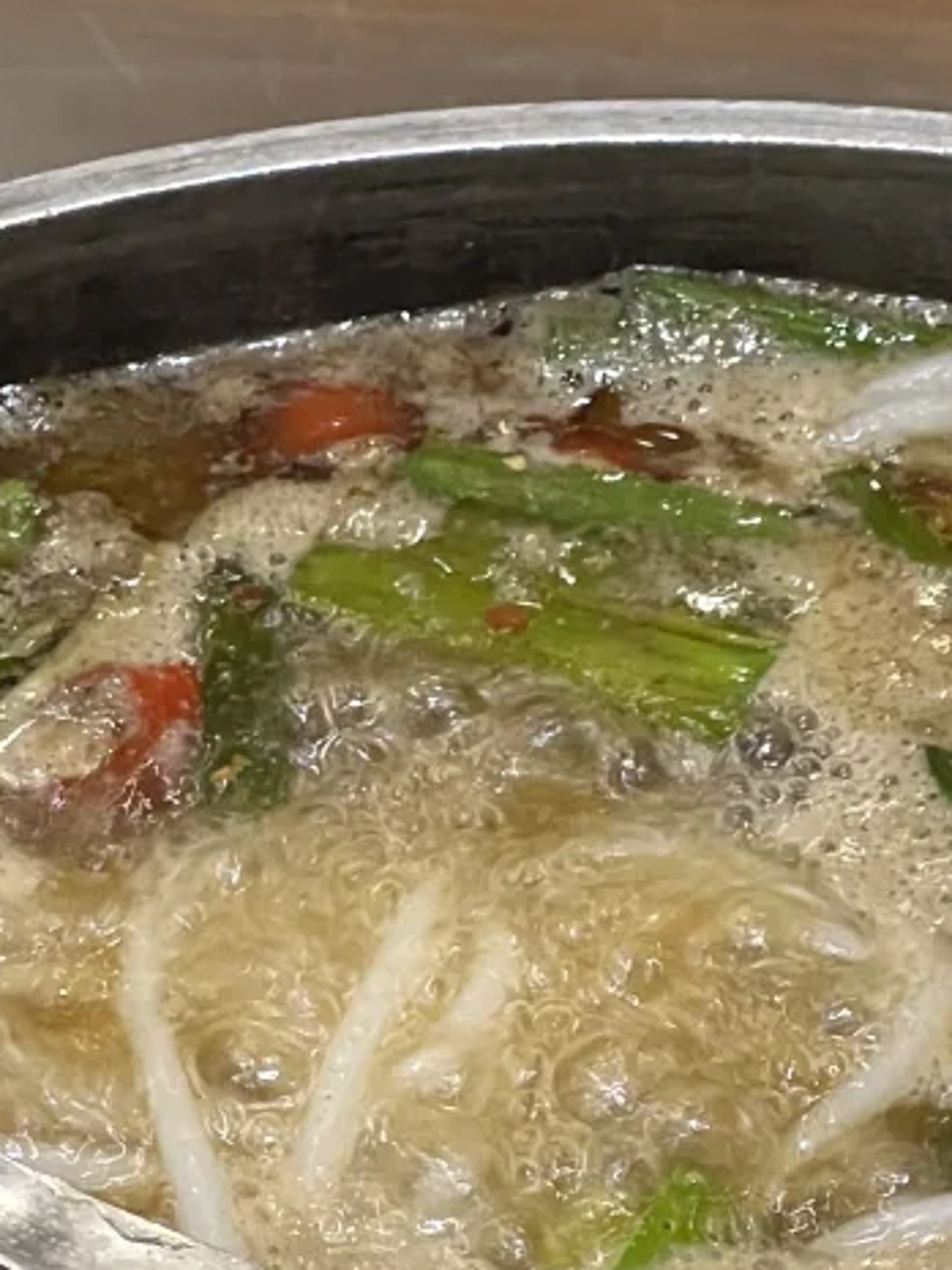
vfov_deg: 8.2
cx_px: 625
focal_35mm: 238
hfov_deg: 6.2
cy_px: 1513
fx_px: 8735
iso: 250
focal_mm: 9
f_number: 2.8
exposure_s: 1/50
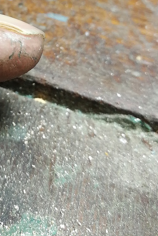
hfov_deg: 19.1
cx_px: -20
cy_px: 11
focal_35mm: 68
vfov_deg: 28.2
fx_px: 448
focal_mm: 3.95
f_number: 4
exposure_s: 1/33.3
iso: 160
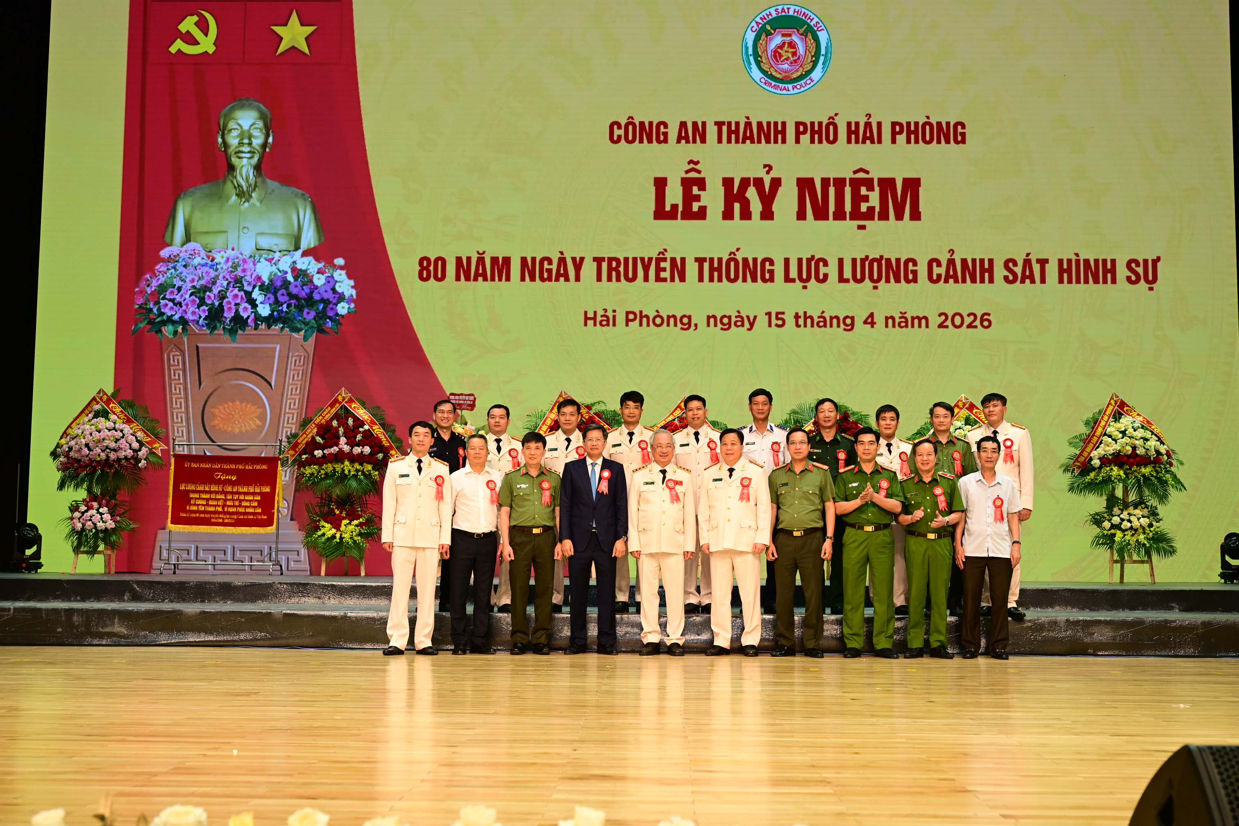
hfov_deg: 45.4
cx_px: 620
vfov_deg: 31.2
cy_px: 413
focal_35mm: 43
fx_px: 1480
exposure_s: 1/160
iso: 640
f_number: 4
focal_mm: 43
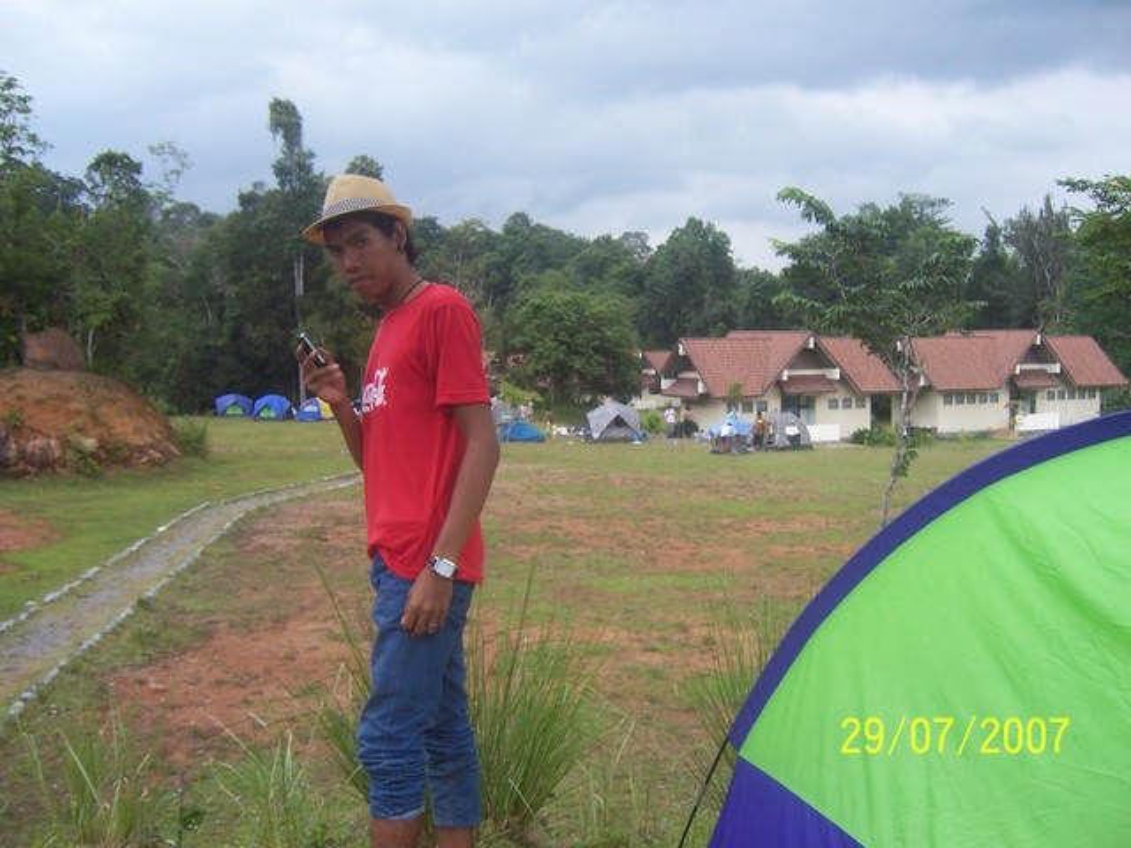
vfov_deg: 39.7
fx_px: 1176
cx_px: 566
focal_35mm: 36
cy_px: 424
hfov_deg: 51.4
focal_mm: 6.2
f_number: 2.8
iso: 80
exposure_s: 1/125
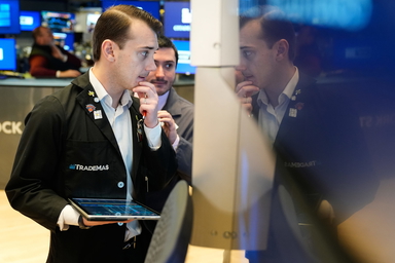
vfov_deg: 31.9
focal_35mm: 42
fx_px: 461
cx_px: 198
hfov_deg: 46.4
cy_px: 132
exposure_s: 1/125
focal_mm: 42
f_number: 2.8
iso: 3200
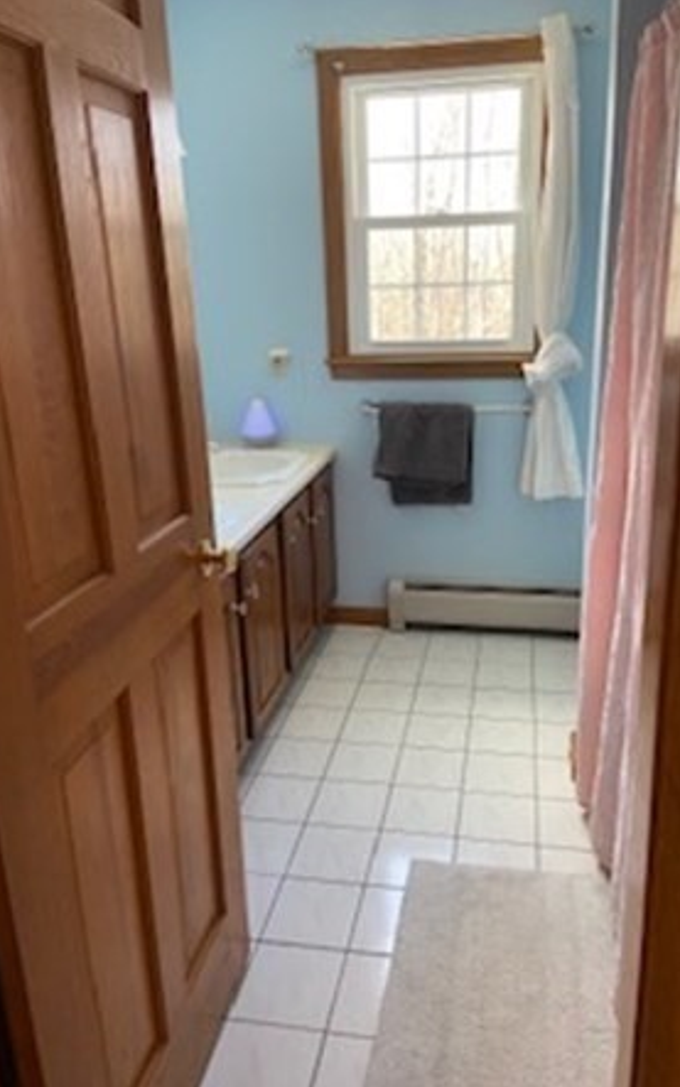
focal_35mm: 28
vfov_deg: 66.5
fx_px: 830
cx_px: 368
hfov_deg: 44.5
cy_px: 542
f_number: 1.8
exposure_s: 1/60
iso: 200
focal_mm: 4.25
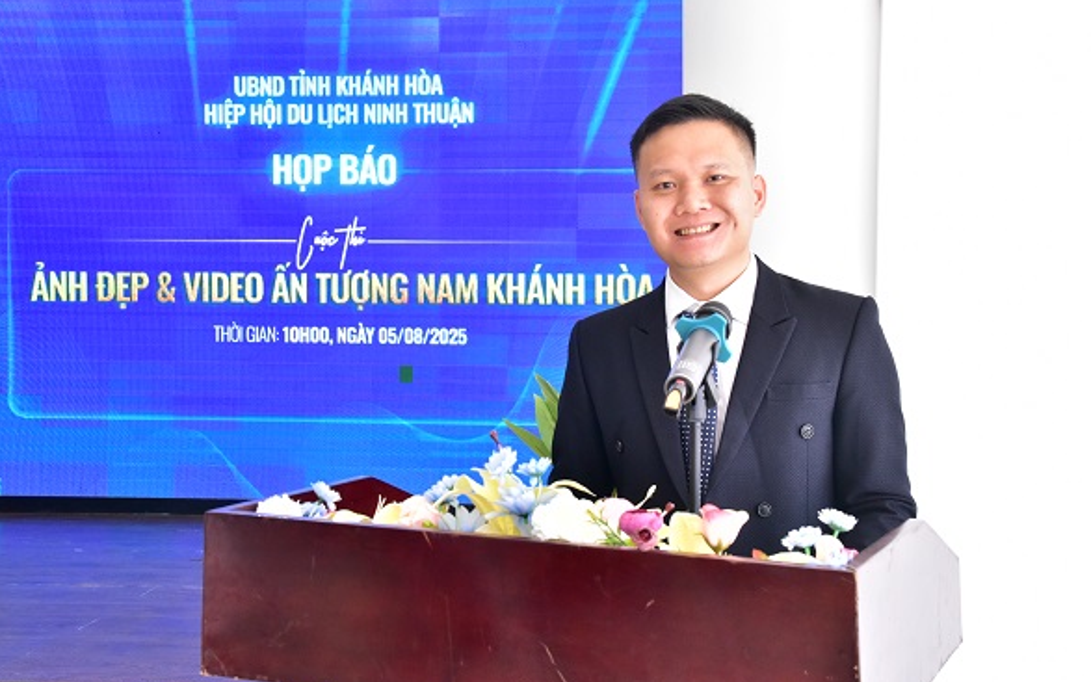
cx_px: 539
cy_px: 334
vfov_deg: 25.8
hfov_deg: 40.3
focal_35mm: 50
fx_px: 1487
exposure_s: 1/200
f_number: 9
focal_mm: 48
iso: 3200
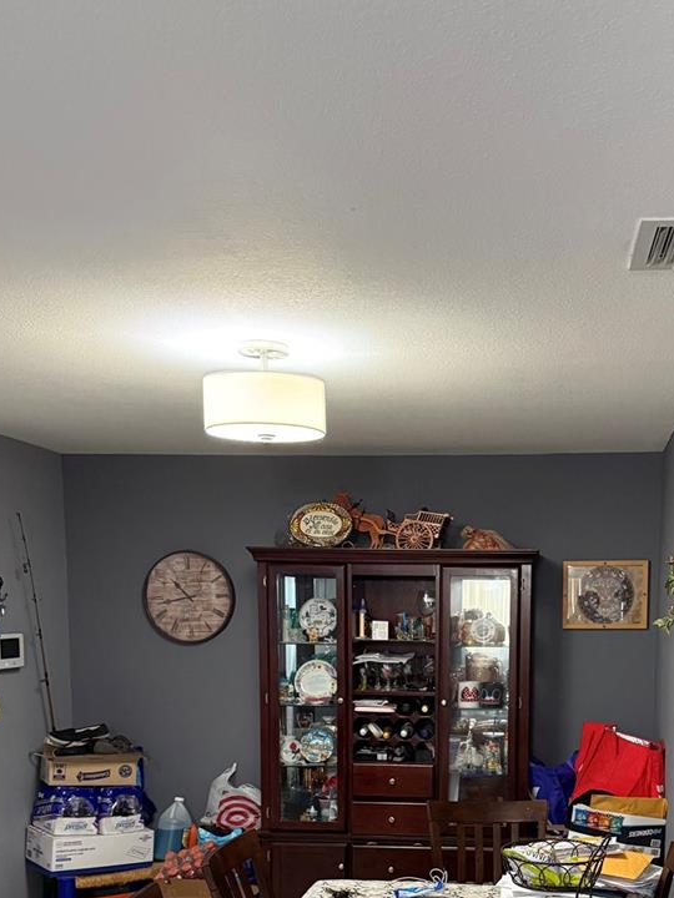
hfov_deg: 35.6
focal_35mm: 40
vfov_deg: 44.4
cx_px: 446
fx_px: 1038
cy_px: 728
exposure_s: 1/60
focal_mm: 6.76
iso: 500
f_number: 1.78
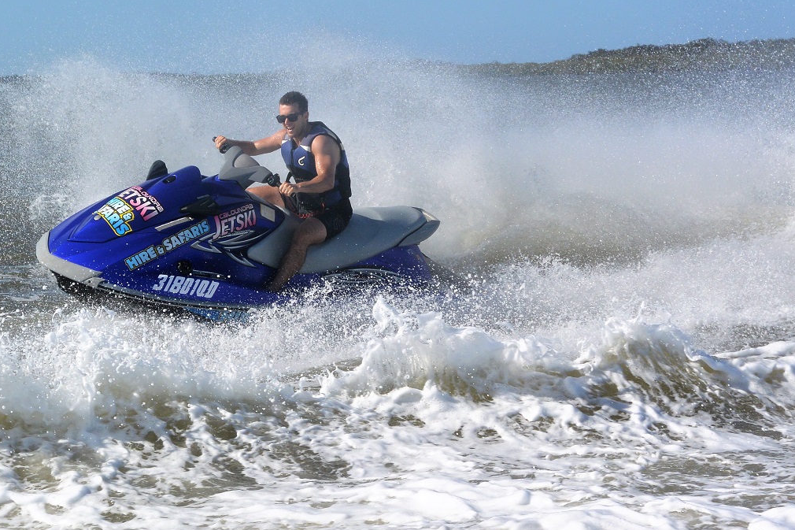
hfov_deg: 27.0
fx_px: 1656
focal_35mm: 75
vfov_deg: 18.2
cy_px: 267
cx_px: 394
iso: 160
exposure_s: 1/1000
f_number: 8
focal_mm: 27.5
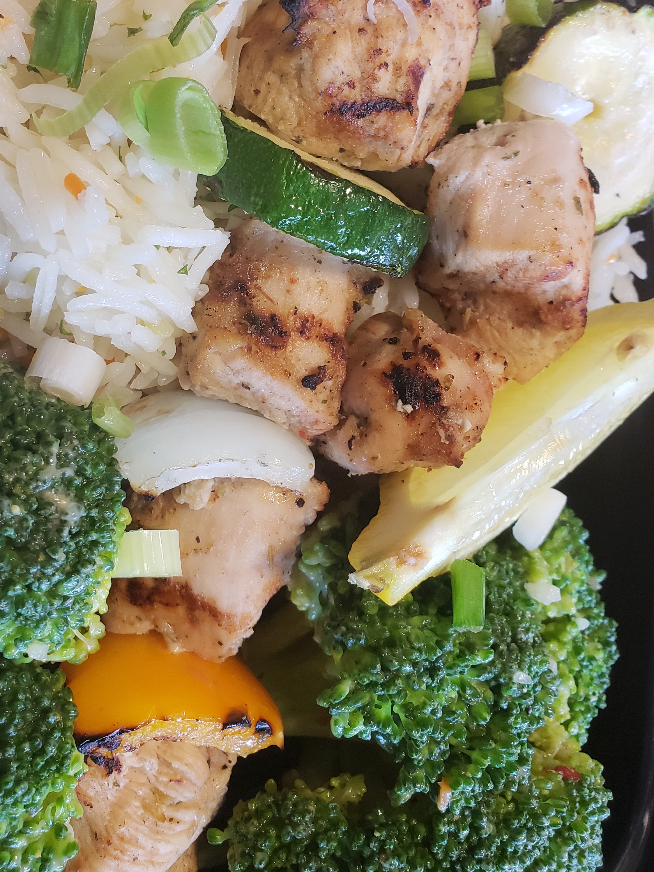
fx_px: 882
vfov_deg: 52.1
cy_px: 328
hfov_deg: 40.6
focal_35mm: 35
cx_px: 271
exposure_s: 1/60
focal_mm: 4.3
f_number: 2.4
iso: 200
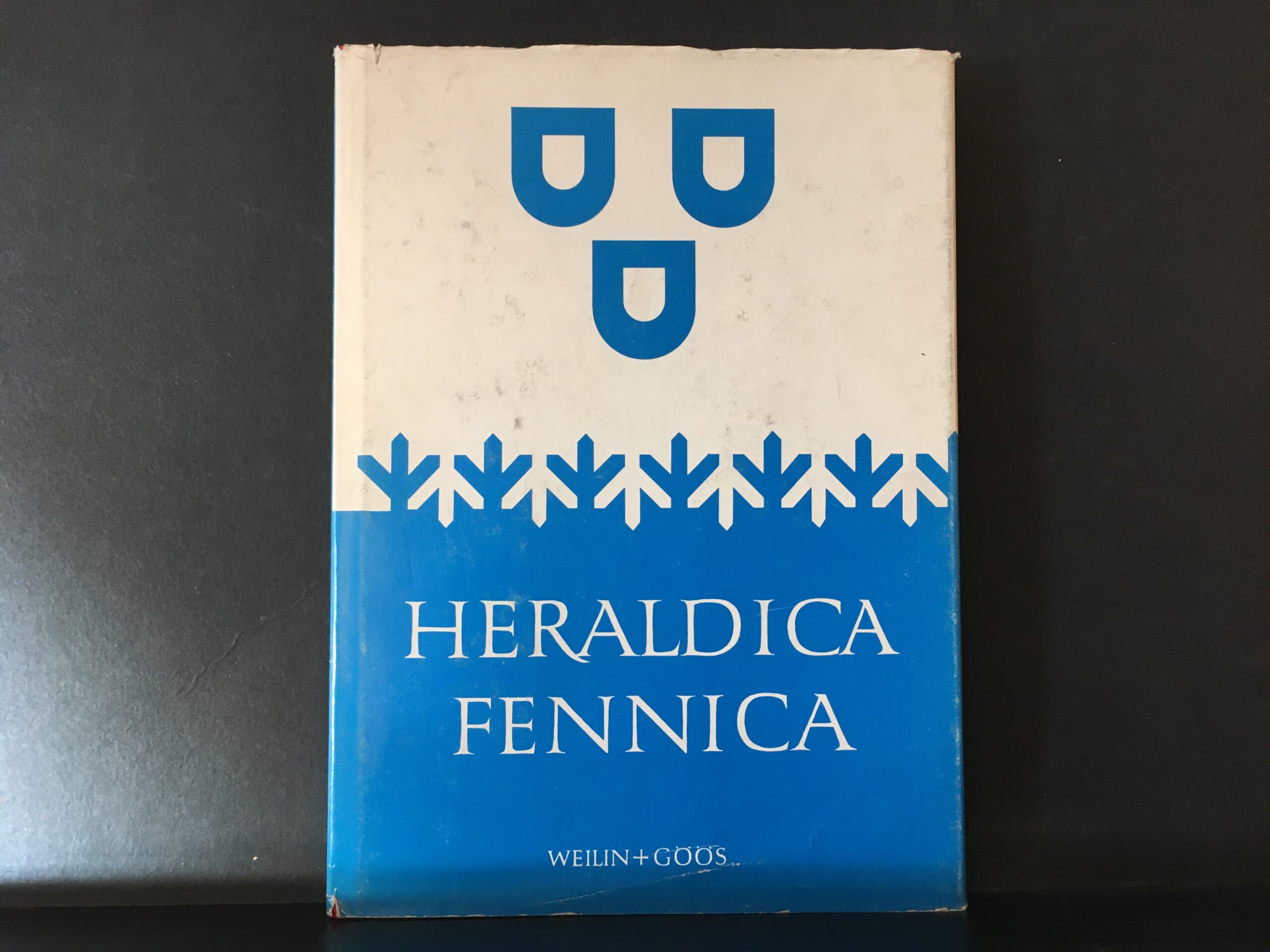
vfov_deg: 48.2
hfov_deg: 61.7
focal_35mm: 29
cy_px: 476
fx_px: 1064
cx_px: 635
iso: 50
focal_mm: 4.15
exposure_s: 1/33
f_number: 2.2
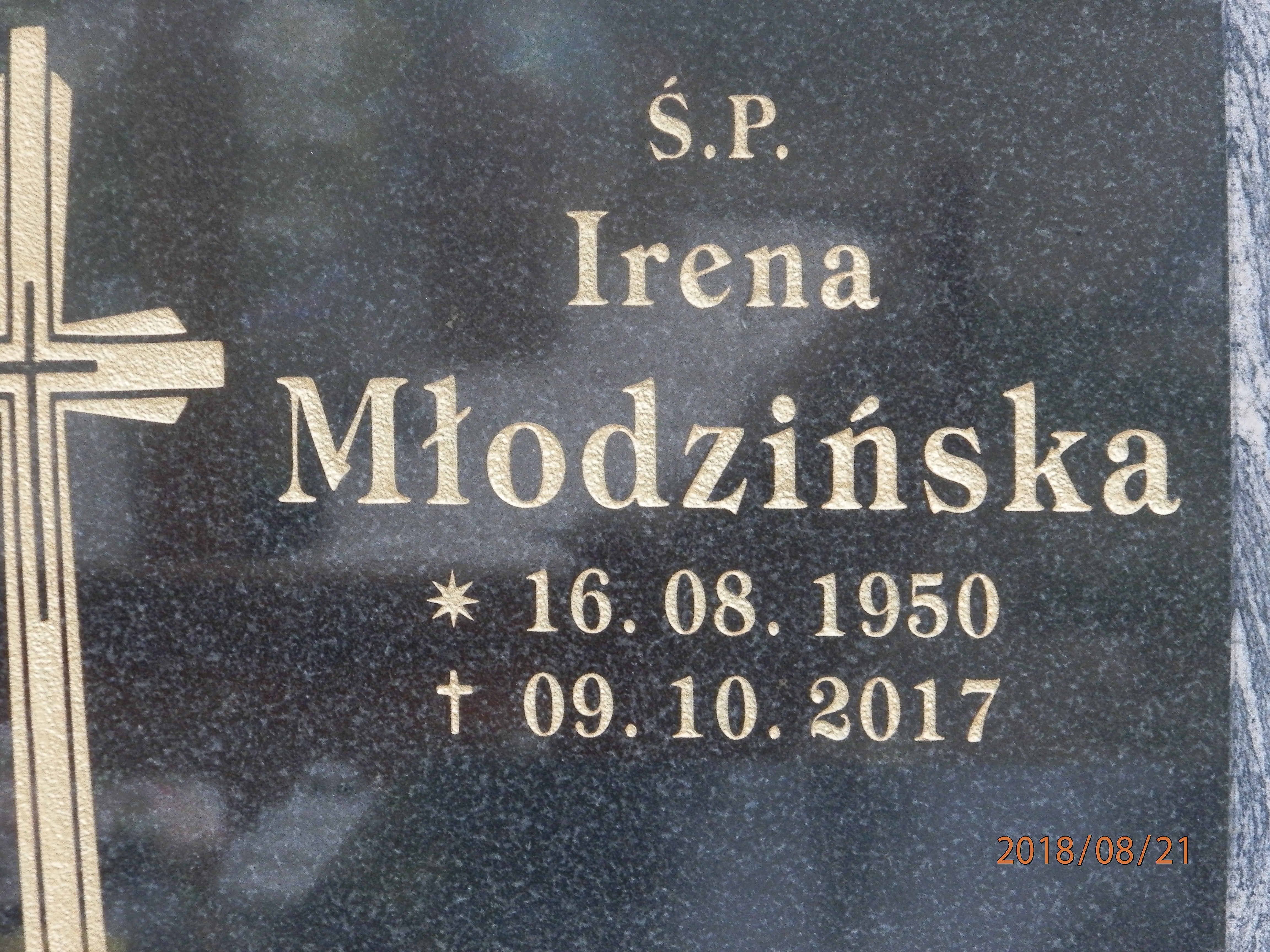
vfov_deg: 6.6
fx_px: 8218
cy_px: 476
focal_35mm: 224
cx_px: 635
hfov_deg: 8.8
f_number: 5.4
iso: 400
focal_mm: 40
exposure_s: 1/50
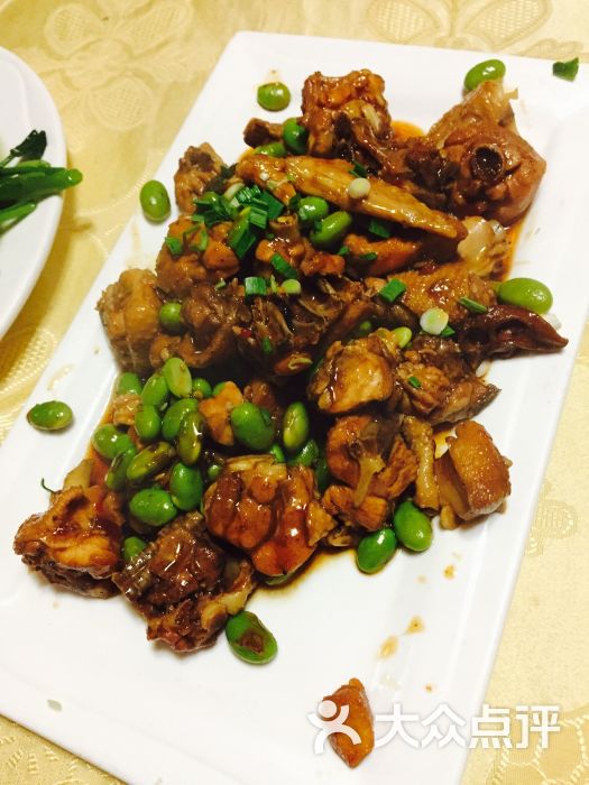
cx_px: 294
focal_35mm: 29
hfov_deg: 48.2
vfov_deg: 61.7
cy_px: 392
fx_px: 658
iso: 320
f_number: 2.2
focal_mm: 4.15
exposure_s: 1/17
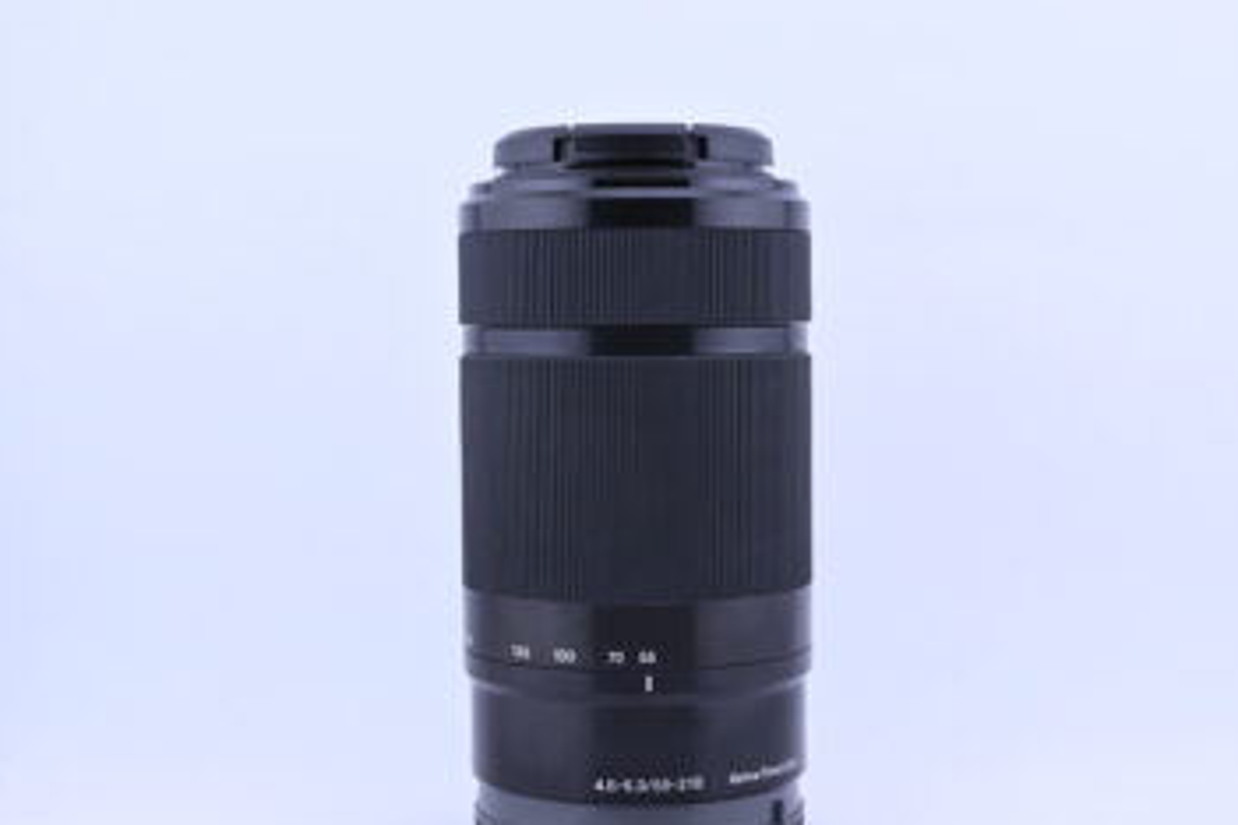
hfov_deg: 33.4
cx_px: 638
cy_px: 414
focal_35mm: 60
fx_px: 2063
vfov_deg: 22.6
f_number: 11
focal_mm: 33
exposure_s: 1/200
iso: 640
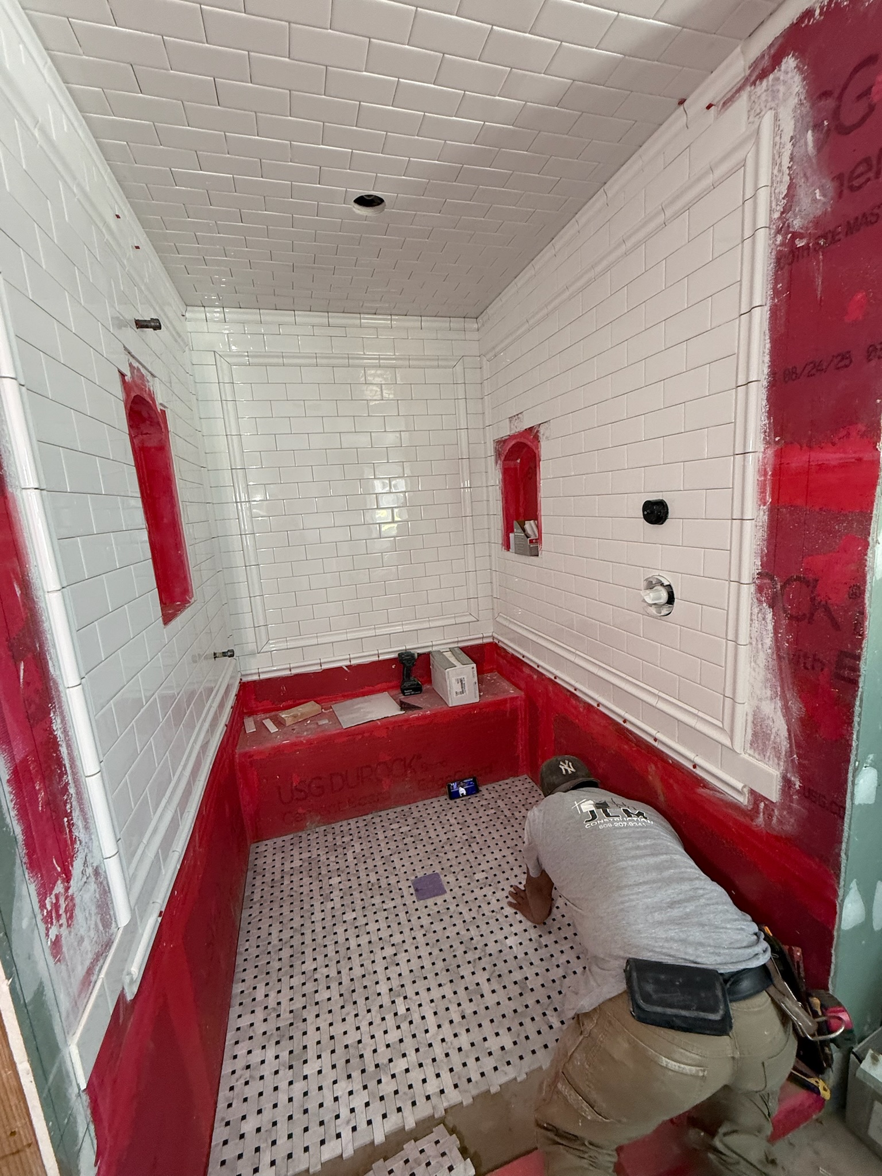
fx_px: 476
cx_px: 441
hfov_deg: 85.7
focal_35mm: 14
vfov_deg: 102.1
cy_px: 588
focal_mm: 2.22
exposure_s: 1/99
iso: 250
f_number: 2.2
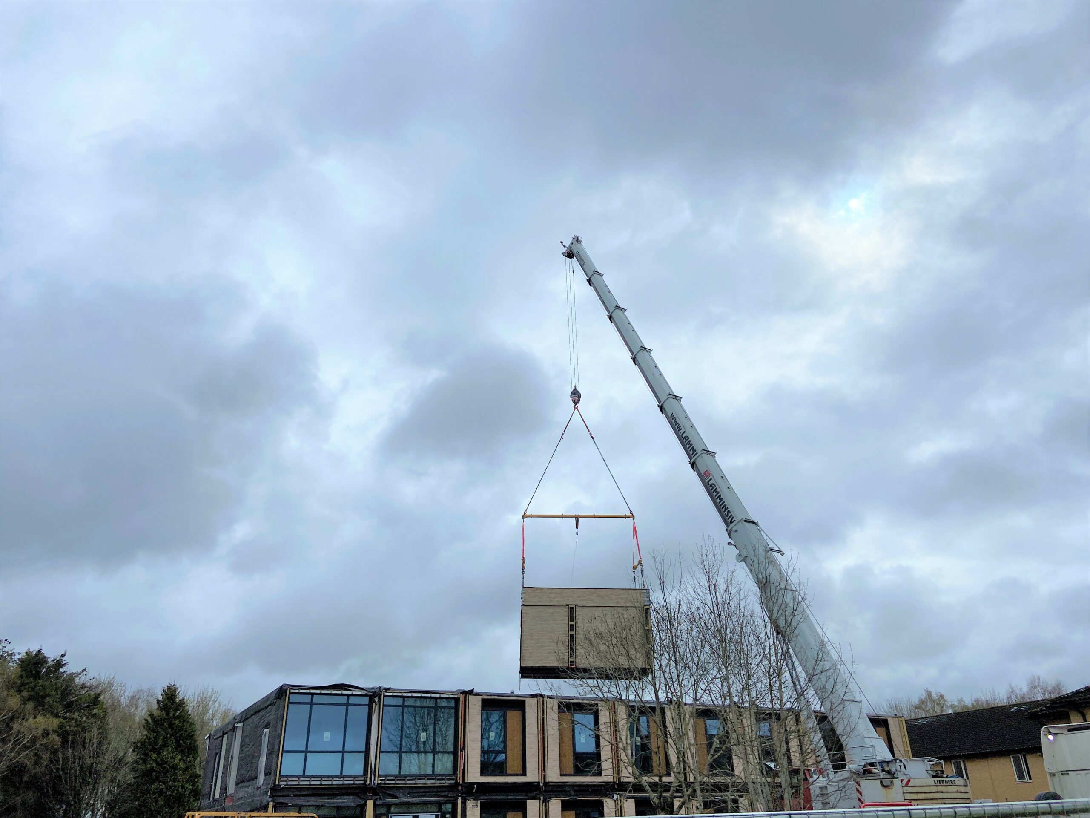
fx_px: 819
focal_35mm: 26
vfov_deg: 53.1
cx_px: 545
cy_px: 409
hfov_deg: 67.3
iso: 32
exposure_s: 1/8197
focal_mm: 4.25
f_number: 1.8
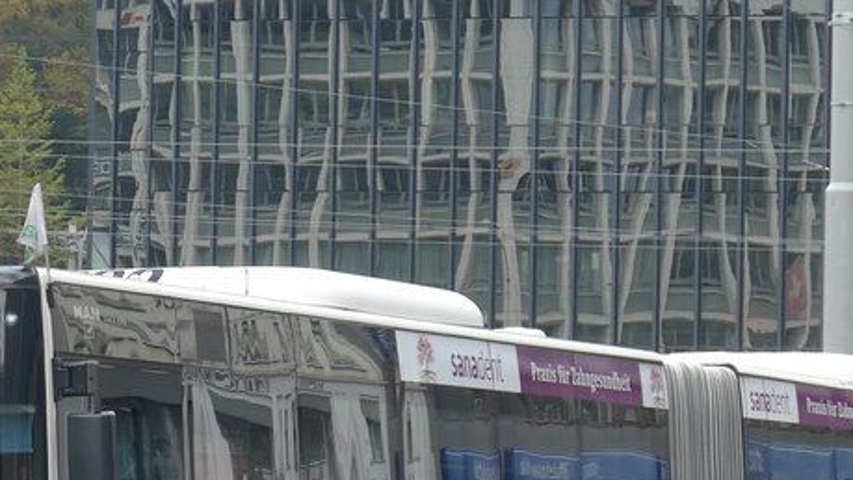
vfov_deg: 5.0
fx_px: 5540
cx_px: 223
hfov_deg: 8.8
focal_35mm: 245
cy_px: 300
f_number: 4.5
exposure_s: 1/80
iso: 80
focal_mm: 17
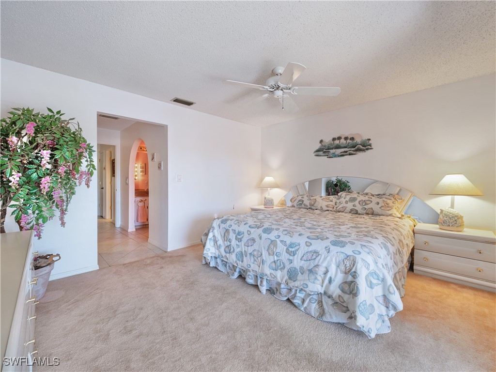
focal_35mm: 14
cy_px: 186
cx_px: 248
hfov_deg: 102.1
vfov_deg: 85.7
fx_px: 201
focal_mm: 7
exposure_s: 1/6
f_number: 7.1
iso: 200
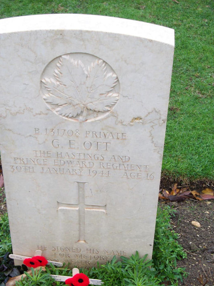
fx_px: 585
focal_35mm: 71
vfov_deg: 27.4
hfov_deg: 20.7
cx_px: 97
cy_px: 166
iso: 125
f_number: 3.1
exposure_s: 1/80
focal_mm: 12.89
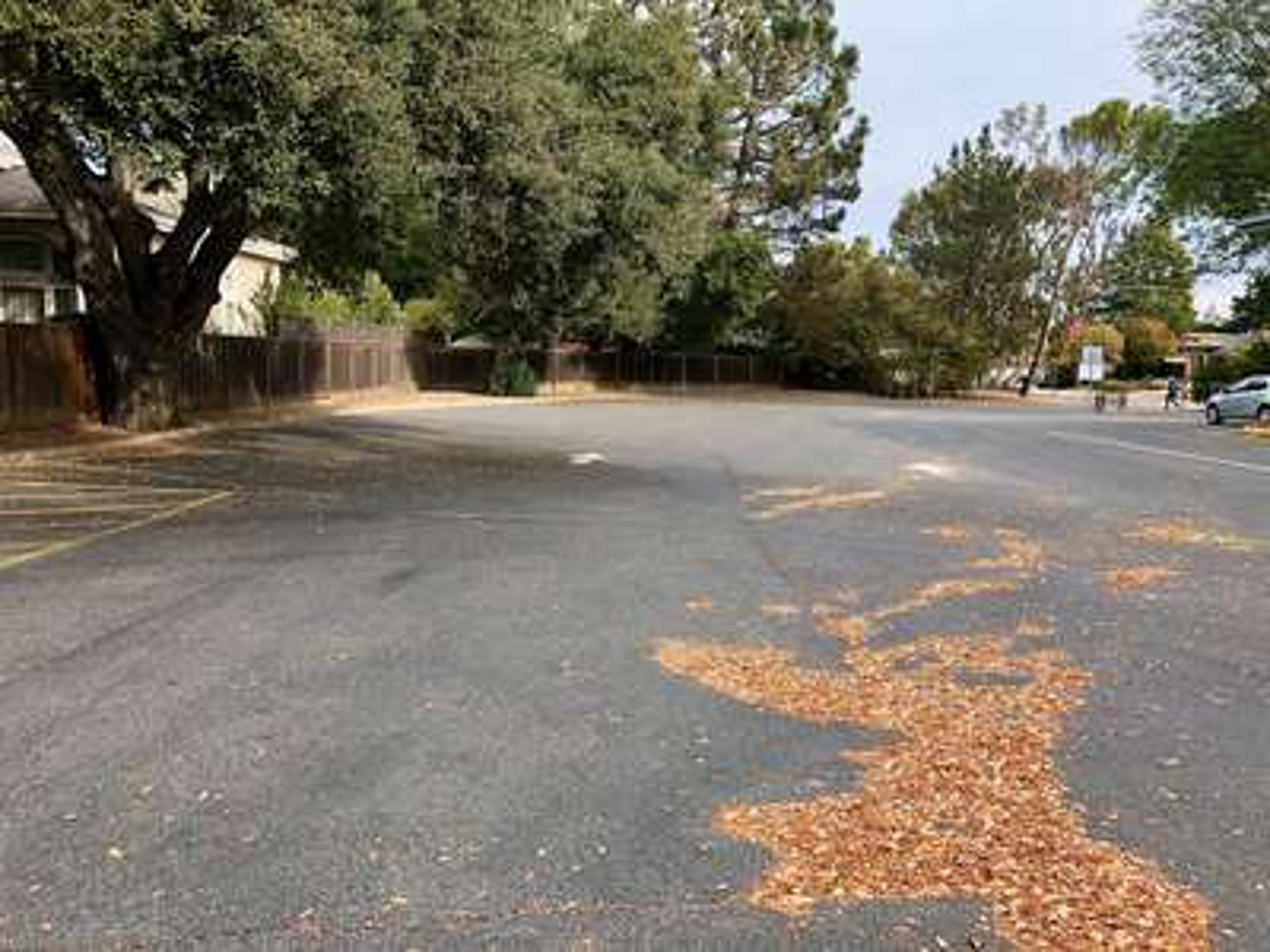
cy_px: 476
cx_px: 635
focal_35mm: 28
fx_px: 1027
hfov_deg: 63.4
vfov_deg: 49.7
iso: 20
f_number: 1.8
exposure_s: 1/362
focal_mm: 4
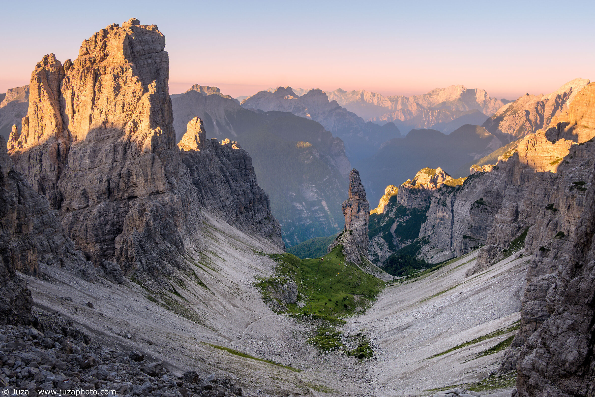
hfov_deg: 63.7
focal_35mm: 29
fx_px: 479
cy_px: 198
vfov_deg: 45.0
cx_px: 298
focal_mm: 19.5
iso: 200
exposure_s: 1/80
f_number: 9
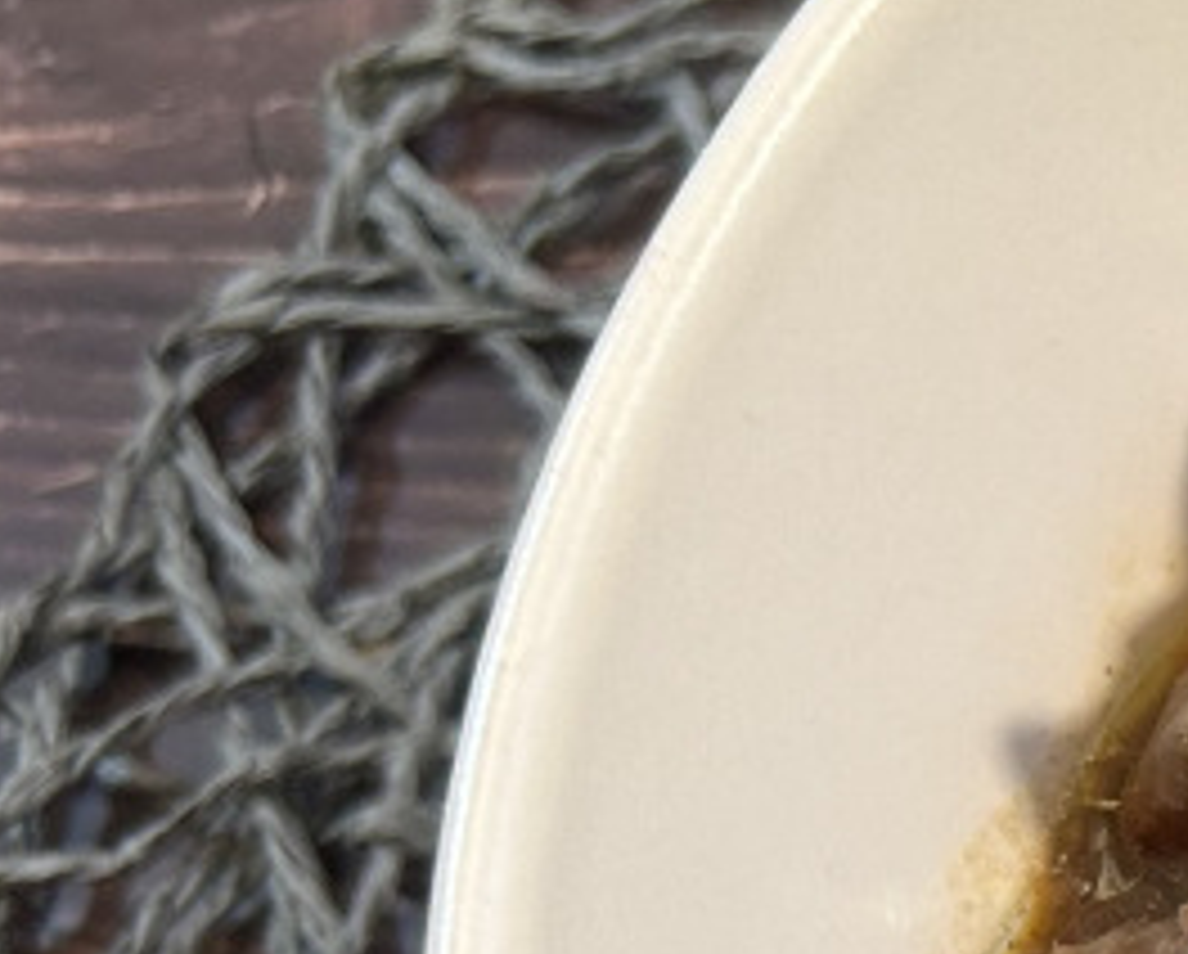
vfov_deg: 11.5
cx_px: 2590
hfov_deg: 12.4
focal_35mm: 131
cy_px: 1228
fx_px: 4613
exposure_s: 1/81
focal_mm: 5.7
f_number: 1.5
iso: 125
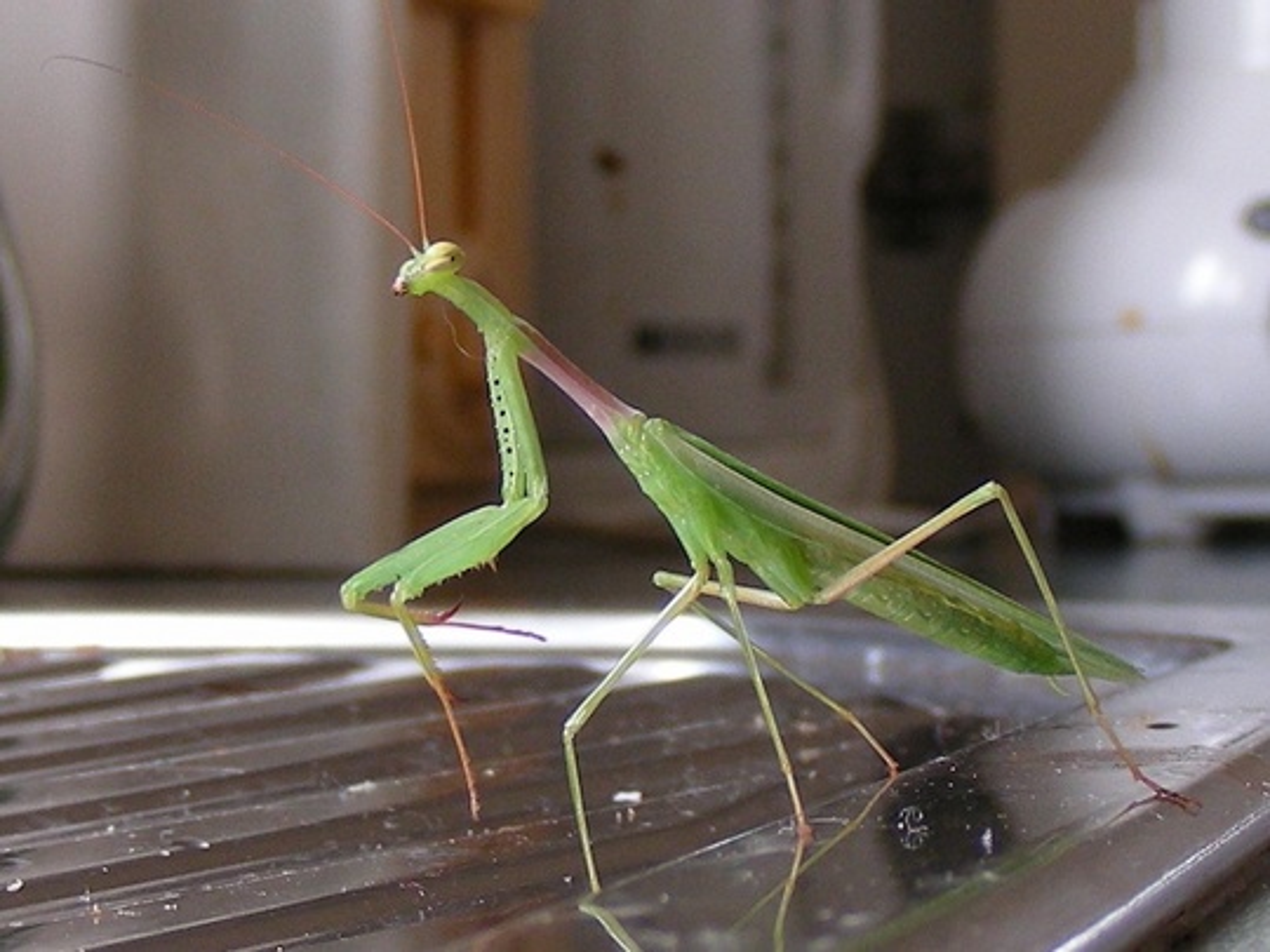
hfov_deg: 49.0
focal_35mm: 38
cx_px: 635
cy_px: 476
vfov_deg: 37.7
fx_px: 1394
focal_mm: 6.3
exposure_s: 1/29.8
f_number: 3.5
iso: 87
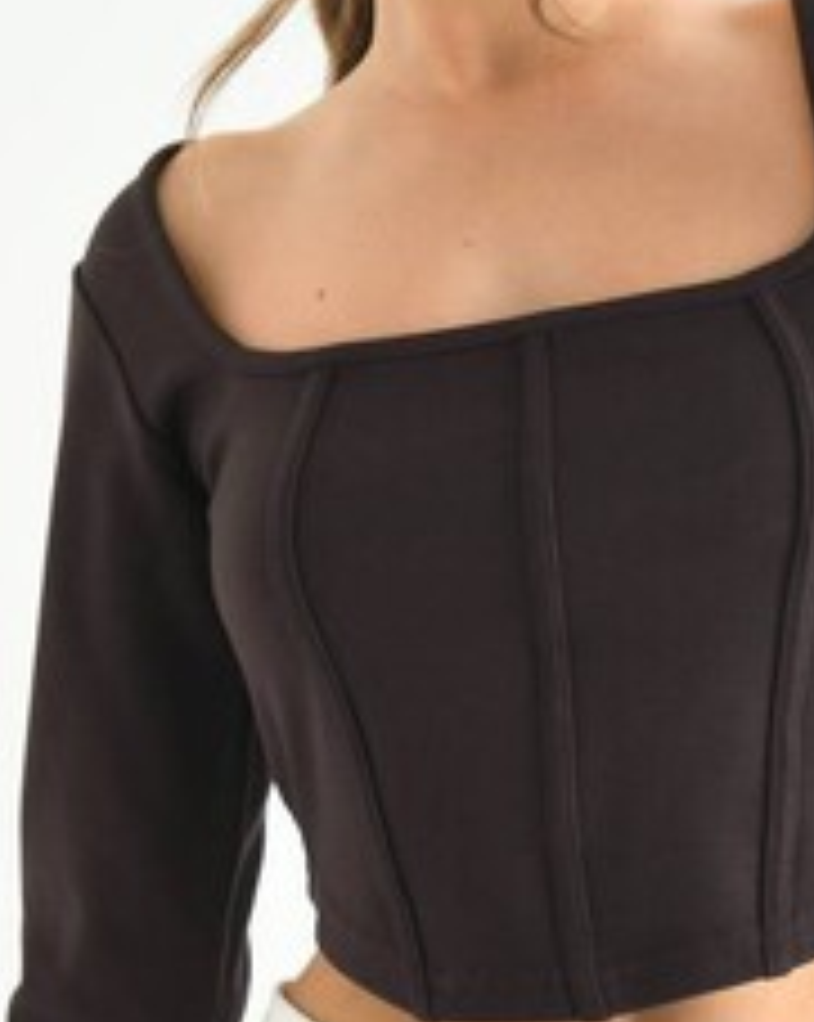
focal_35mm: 149
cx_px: 472
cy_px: 639
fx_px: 4496
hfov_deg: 10.3
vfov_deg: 12.9
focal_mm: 48
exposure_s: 1/125
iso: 160
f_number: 5.6
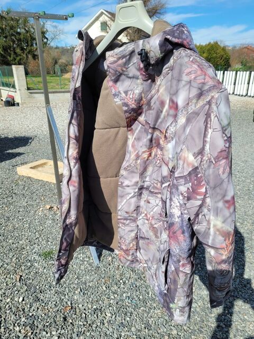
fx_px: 254
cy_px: 170
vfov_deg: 67.3
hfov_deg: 53.1
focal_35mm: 26
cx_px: 127
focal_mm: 5.4
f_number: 1.8
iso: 40
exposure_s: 1/2010
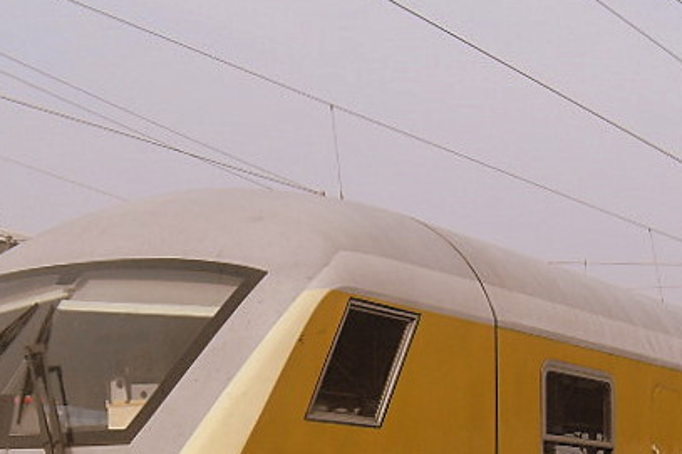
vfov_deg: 15.1
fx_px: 1685
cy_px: 462
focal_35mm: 89
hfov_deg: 22.8
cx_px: 452
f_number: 7
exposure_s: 1/180
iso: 80
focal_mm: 6.3
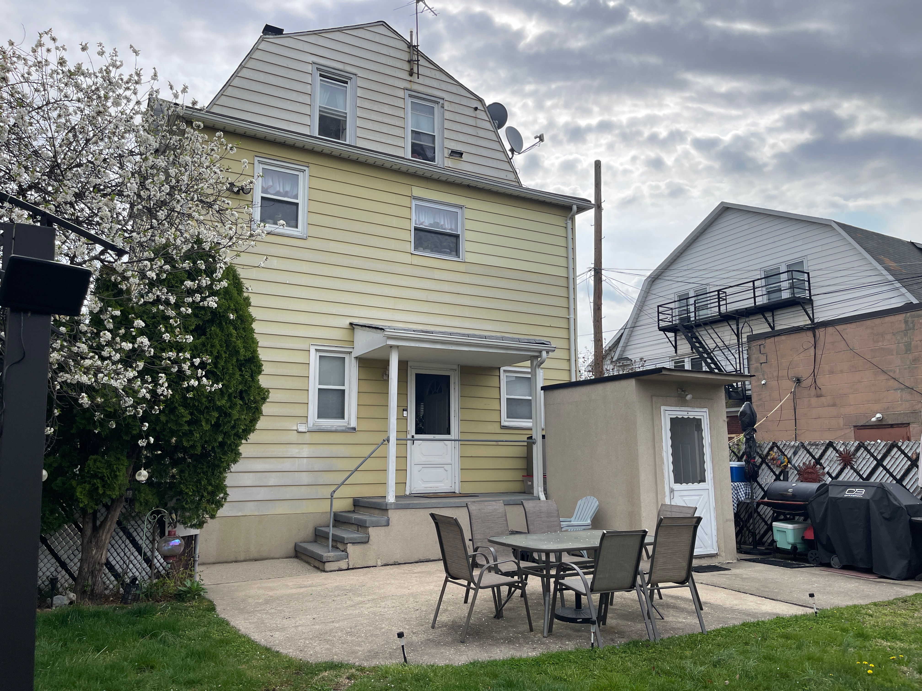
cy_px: 346
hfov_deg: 69.4
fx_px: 666
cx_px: 461
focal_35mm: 25
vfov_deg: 54.9
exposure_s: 1/3448
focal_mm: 5.1
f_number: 1.6
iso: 32
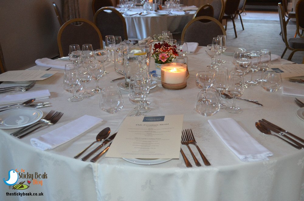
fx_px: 329
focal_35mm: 39
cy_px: 100
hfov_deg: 49.6
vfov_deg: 34.1
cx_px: 152
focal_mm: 26
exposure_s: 1/60
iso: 1600
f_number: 4.2
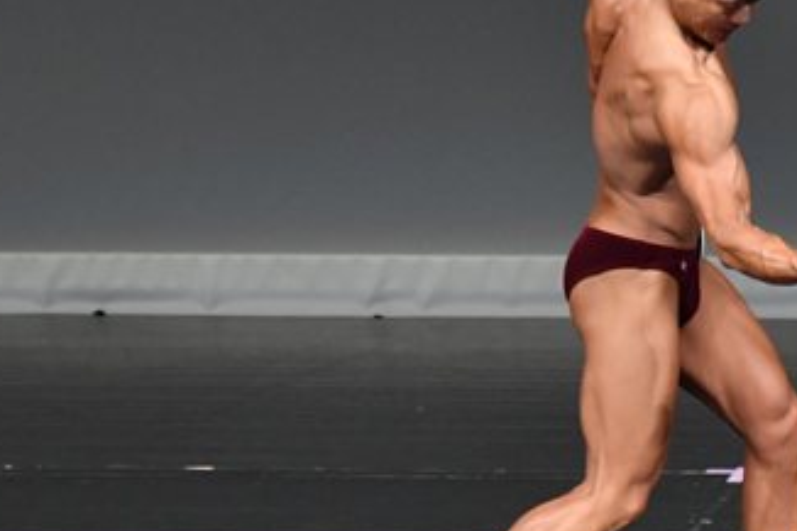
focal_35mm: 713
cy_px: 333
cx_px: 715
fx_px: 15776
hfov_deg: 2.9
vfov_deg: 1.9
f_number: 5.6
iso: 4000
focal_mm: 200
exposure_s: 1/400
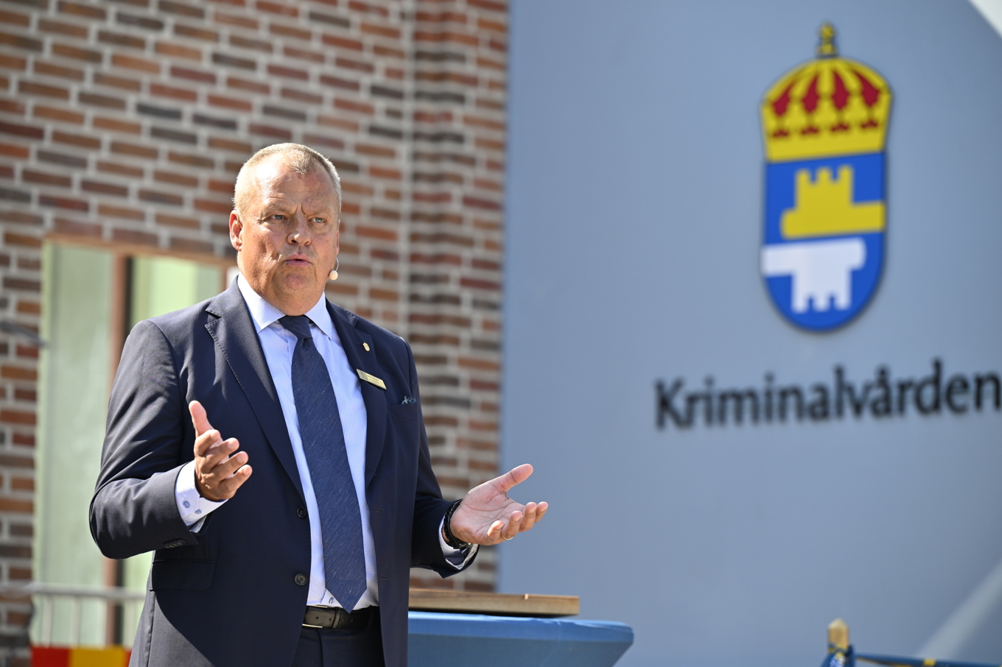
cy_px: 334
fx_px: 4452
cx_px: 501
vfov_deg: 8.6
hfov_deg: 12.8
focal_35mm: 160
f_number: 4
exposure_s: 1/1000
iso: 280
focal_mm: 160
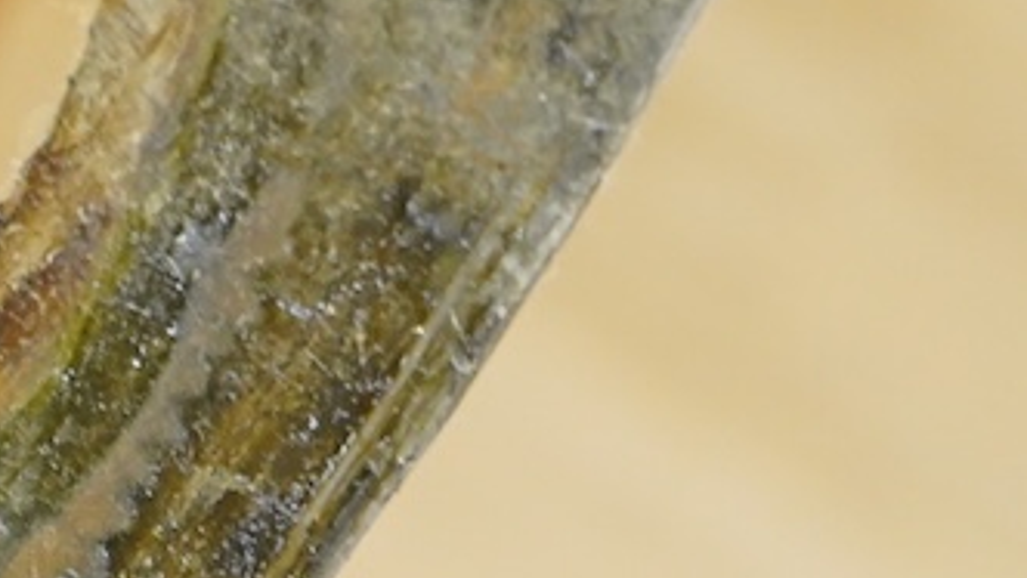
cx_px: -827
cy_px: 861
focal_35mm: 233
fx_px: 6347
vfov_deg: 5.2
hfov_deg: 8.9
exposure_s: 1/80
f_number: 6.3
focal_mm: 43
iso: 2500
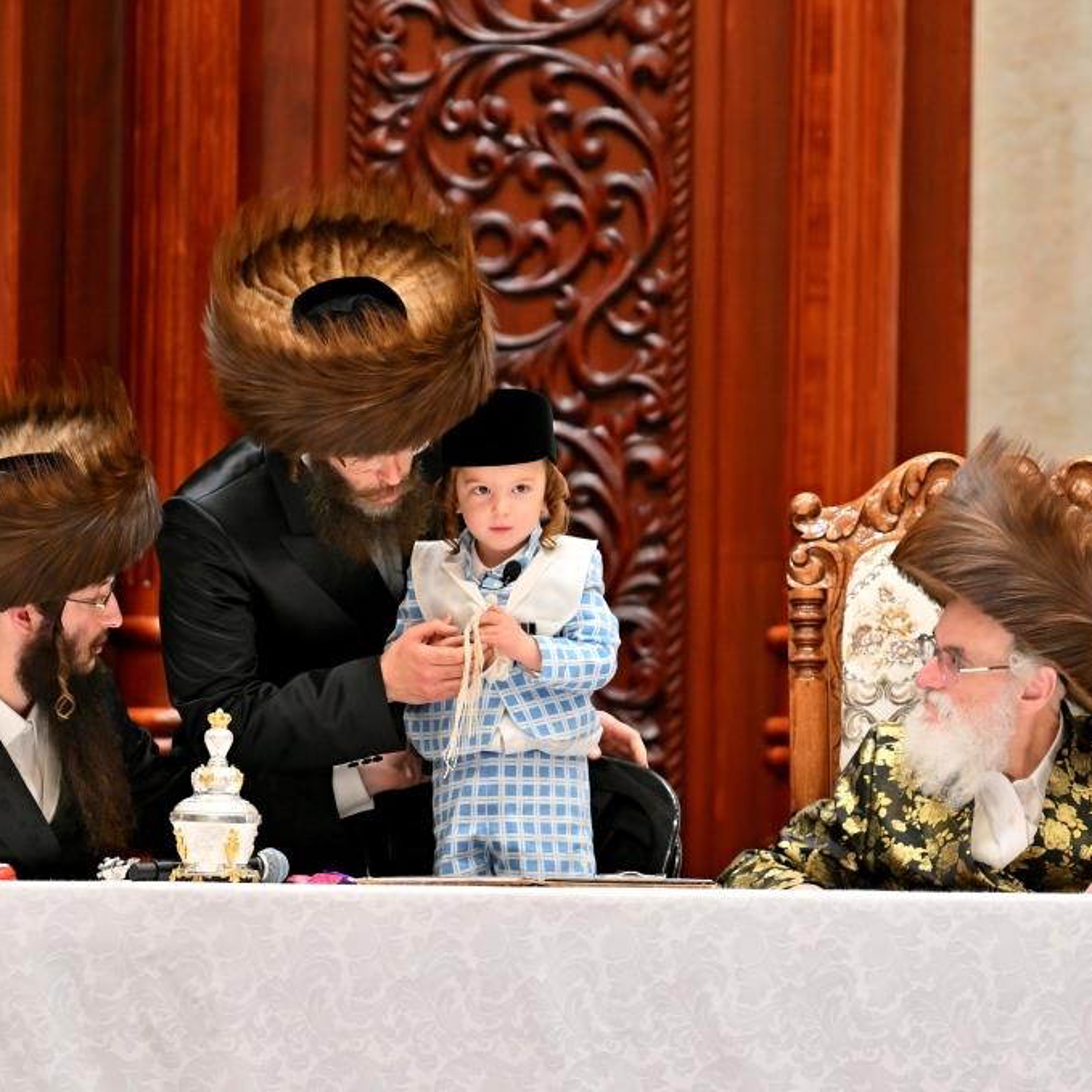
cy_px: 547
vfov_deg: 4.9
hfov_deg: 4.9
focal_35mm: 355
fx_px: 12670
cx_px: 614
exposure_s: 1/320
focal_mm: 185
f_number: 2.8
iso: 250
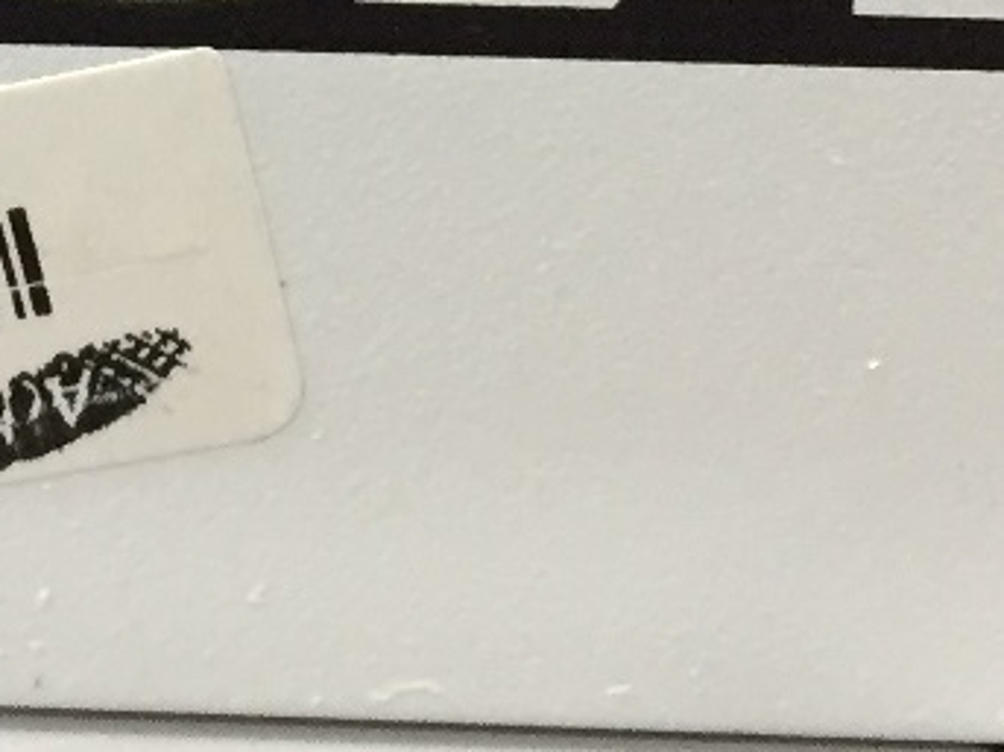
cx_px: -278
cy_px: -720
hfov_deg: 13.8
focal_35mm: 138
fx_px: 4001
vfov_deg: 10.0
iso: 160
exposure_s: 1/33
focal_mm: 4.15
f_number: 2.2
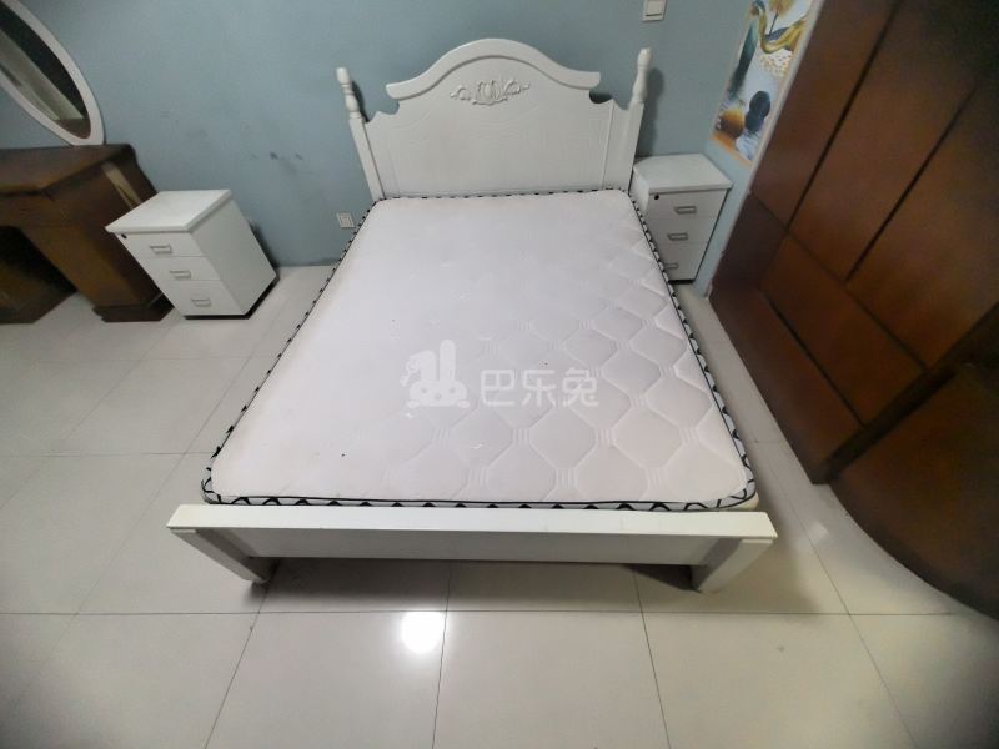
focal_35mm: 13
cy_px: 374
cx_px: 500
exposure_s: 1/24
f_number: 2.2
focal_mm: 1.95
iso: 800
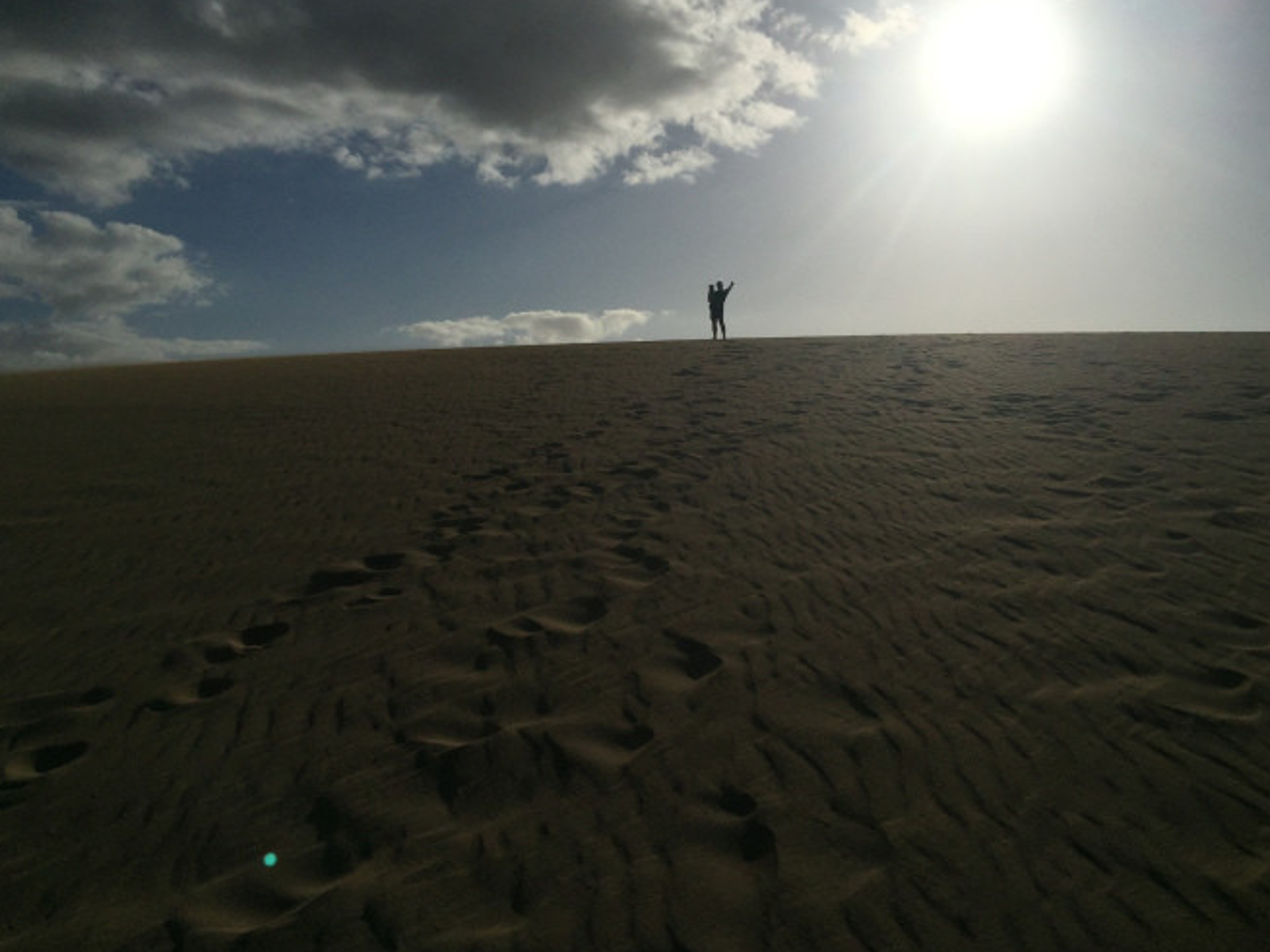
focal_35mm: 31
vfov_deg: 45.4
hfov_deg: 58.4
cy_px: 470
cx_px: 619
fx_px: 1137
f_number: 2.2
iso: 32
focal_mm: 4.15
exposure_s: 1/40000
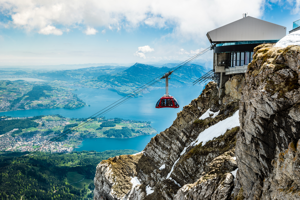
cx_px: 150
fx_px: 292
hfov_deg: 54.4
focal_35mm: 35
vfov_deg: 37.9
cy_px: 100
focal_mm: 35
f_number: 8
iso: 125
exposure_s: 1/250
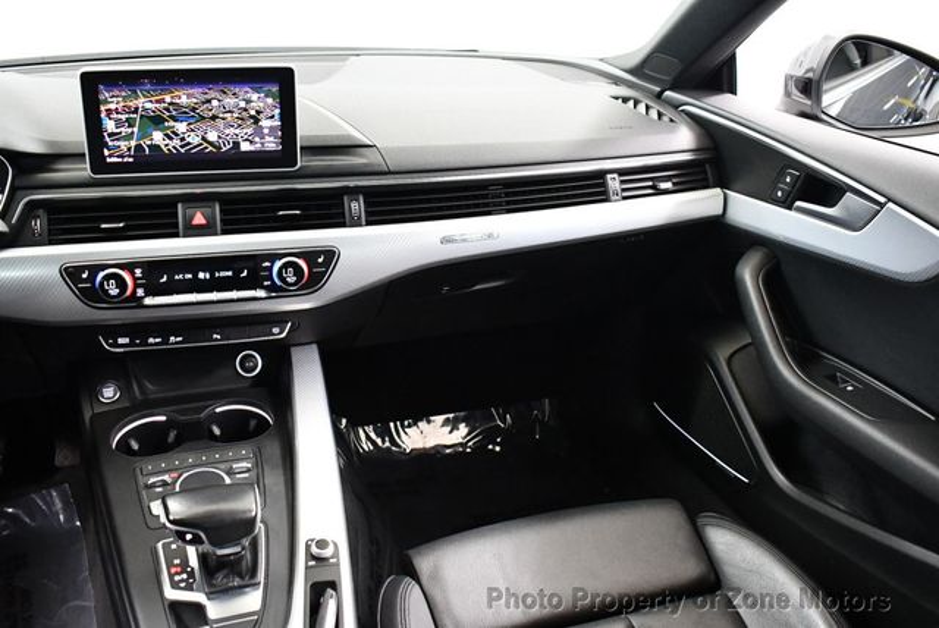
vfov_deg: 36.9
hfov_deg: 53.1
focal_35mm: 36
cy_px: 314
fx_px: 940
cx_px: 470
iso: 5000
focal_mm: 18
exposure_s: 1/60
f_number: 3.5
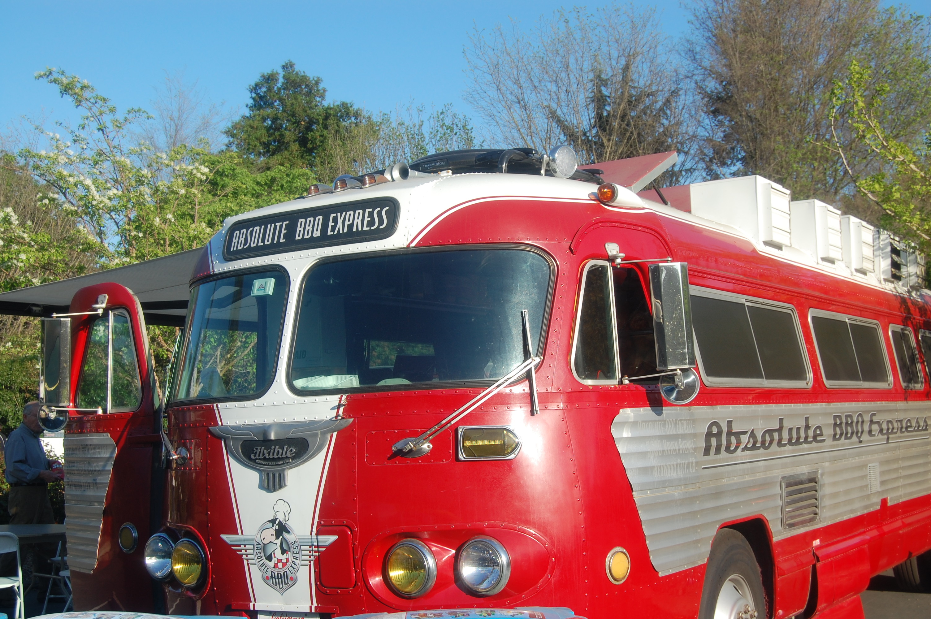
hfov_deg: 41.1
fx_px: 1240
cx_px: 466
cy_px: 310
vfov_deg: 28.0
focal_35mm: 48
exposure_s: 1/320
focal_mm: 32
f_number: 9
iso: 200
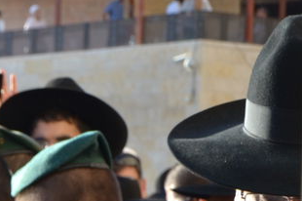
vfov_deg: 6.1
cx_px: -340
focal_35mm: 217
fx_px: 1818
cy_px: 437
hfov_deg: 8.9
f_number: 5.6
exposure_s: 1/125
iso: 125
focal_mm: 32
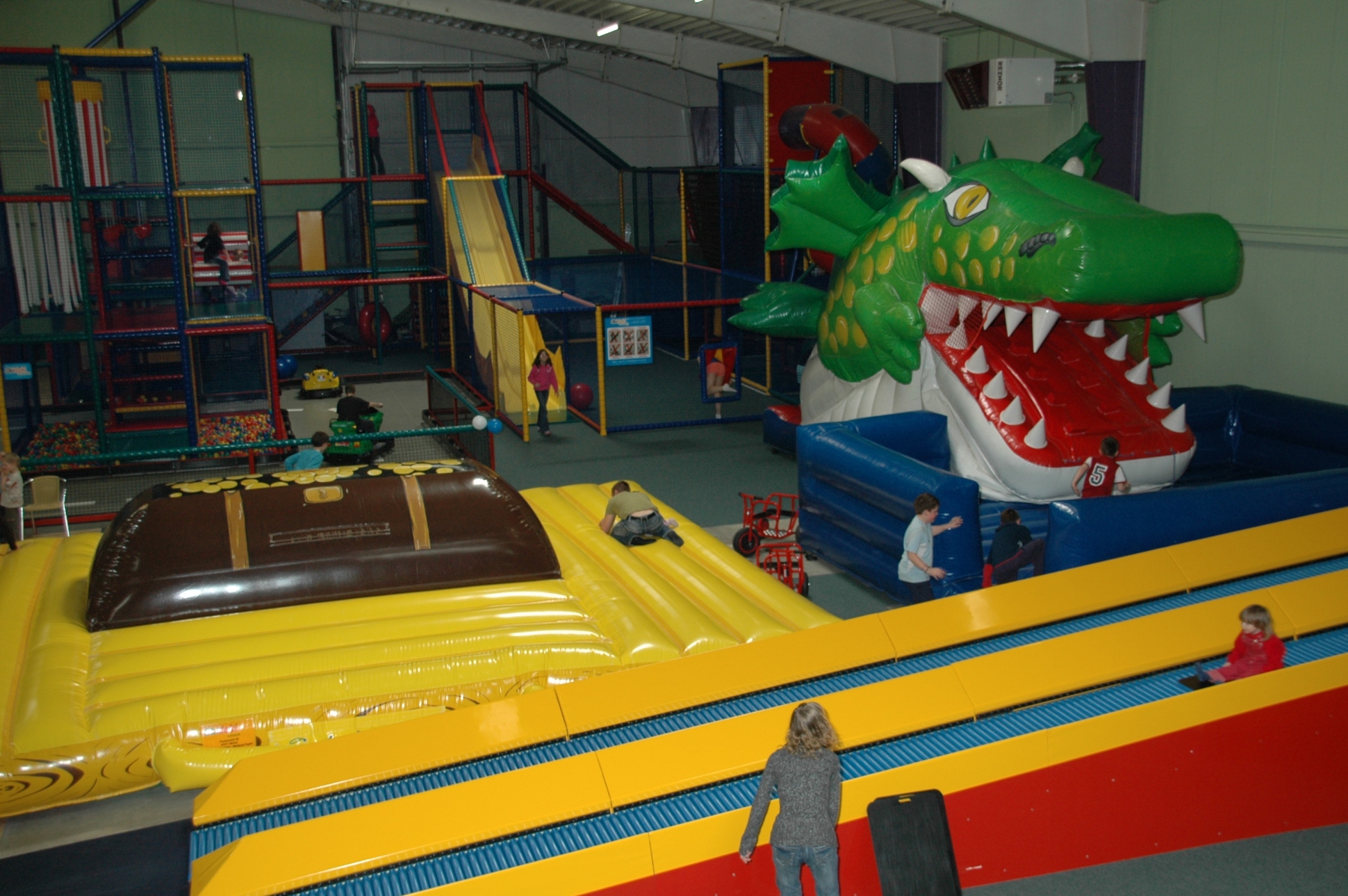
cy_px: 448
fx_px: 1403
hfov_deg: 51.3
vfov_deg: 35.4
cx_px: 674
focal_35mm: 38
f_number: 5
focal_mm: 25
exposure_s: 1/60
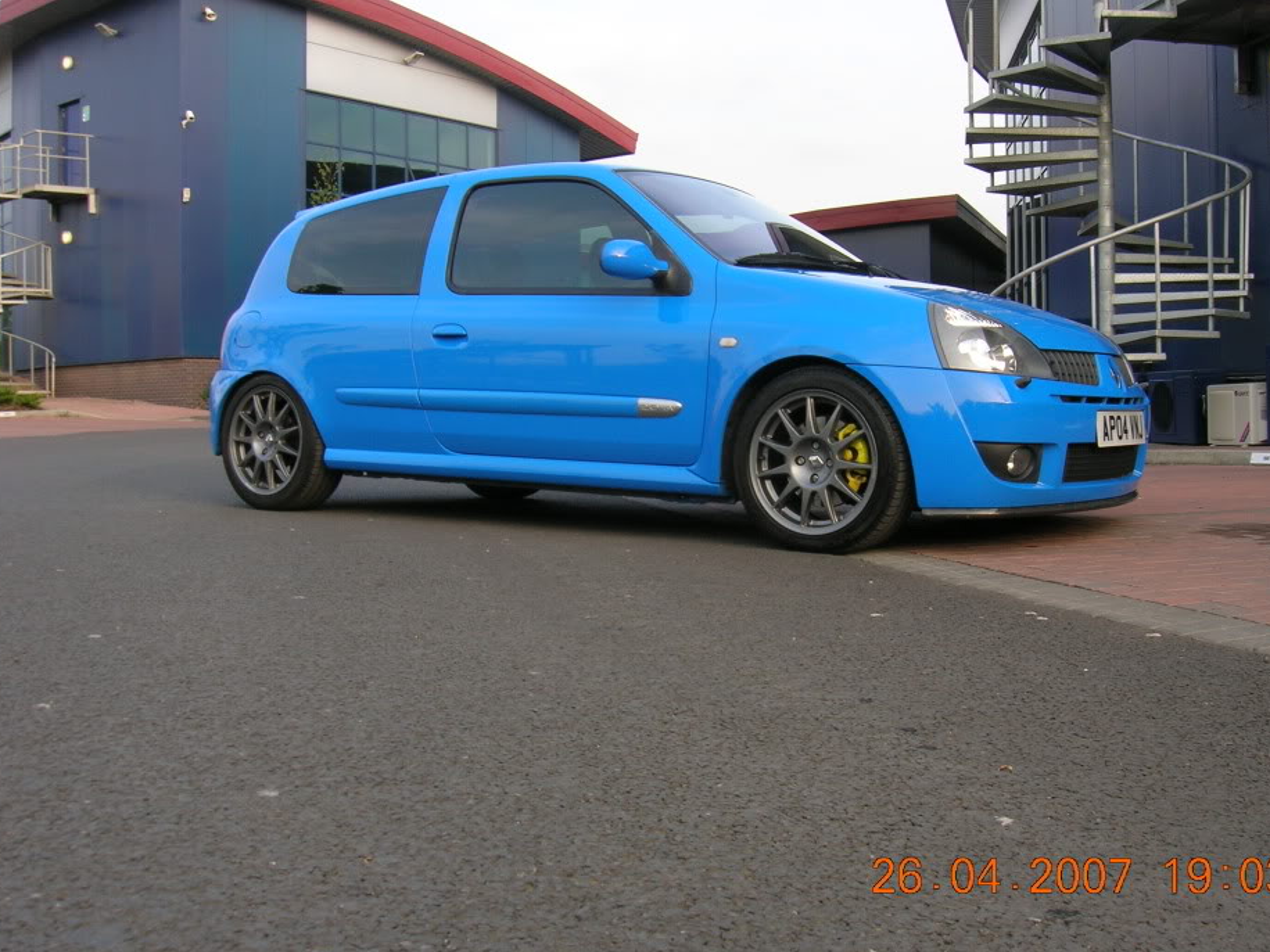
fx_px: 1394
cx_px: 667
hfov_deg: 49.0
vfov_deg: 37.7
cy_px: 455
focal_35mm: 38
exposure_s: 1/57.1
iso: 50
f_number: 4.9
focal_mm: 5.7
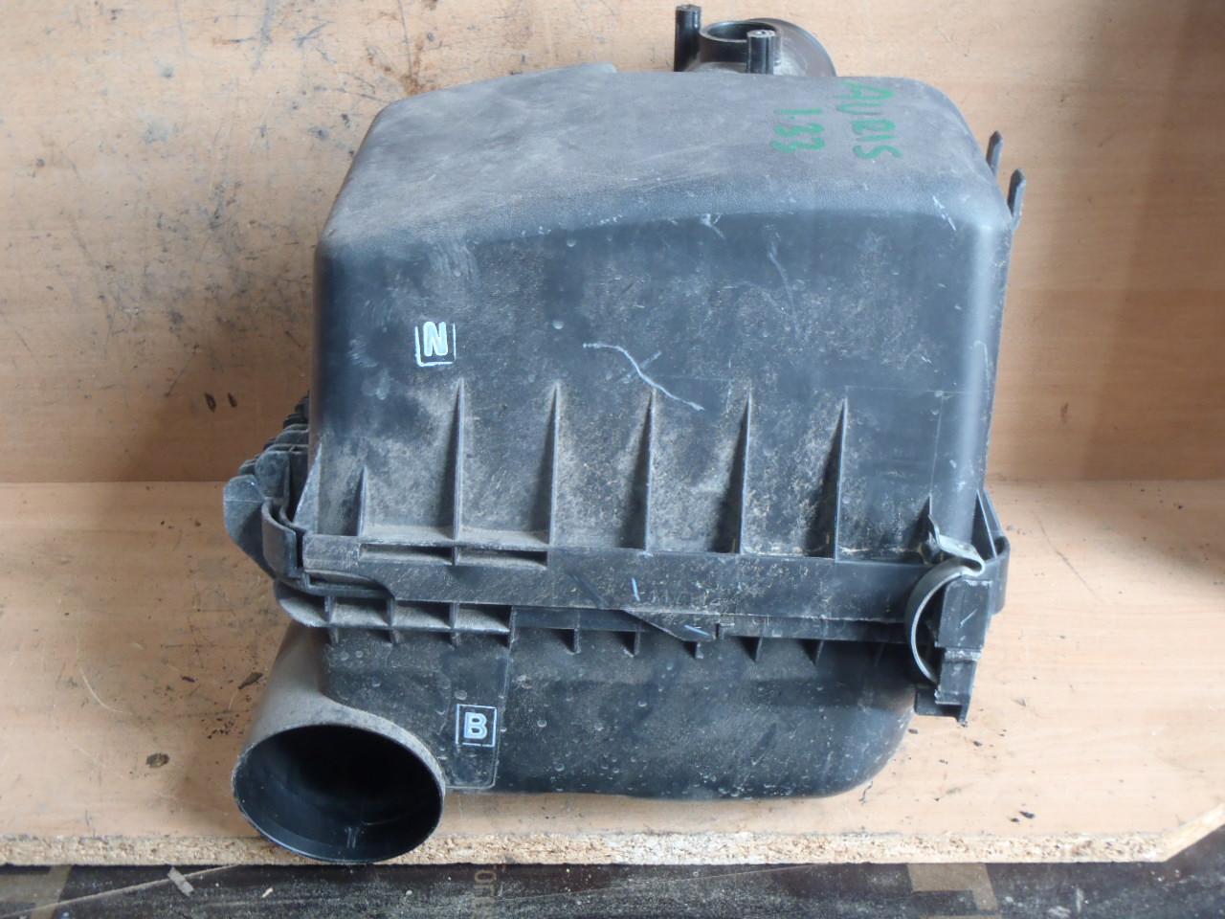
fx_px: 1309
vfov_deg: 38.7
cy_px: 460
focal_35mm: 37
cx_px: 612
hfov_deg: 50.1
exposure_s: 1/20
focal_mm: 6.64
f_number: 4.7
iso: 200
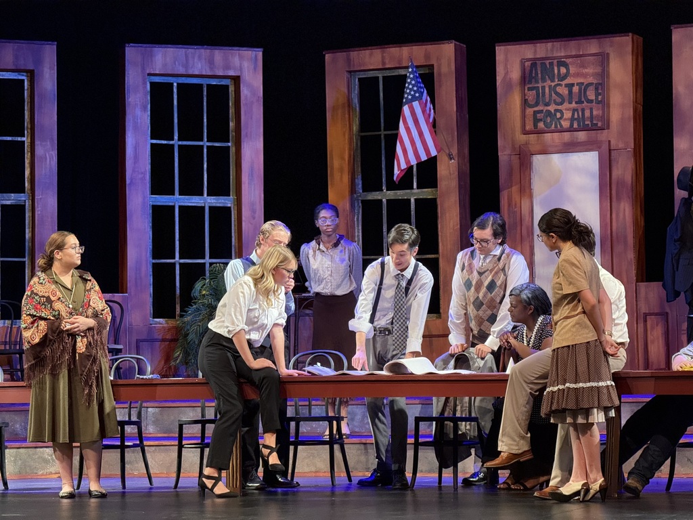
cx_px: 346
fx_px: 2402
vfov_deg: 12.3
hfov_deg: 16.4
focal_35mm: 120
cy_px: 260
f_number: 2.8
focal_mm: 15.66
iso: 400
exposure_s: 1/60
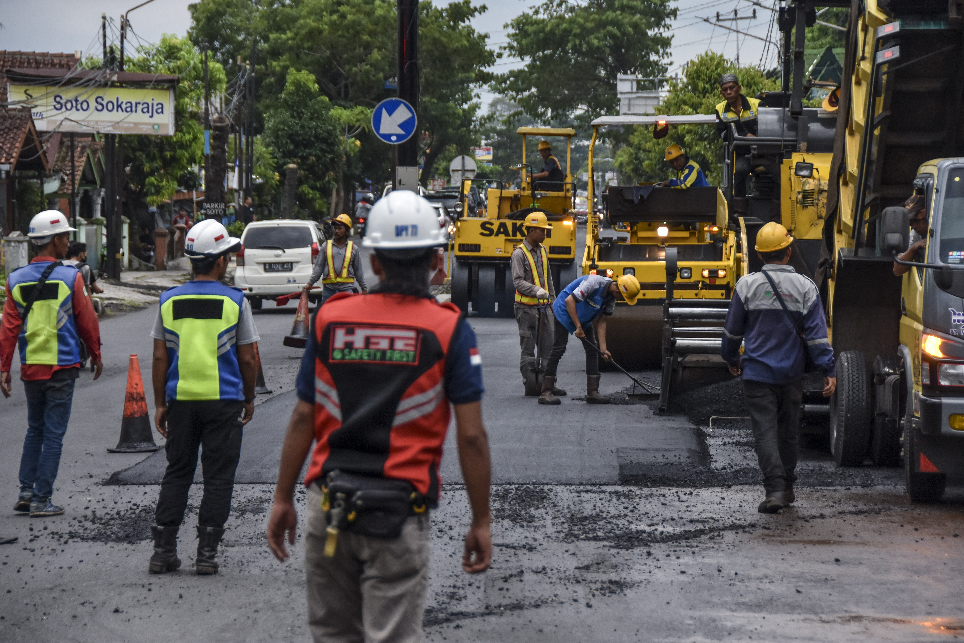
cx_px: 482
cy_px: 322
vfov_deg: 9.6
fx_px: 3816
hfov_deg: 14.4
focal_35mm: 142
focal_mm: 95
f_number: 5.3
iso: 640
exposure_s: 1/160
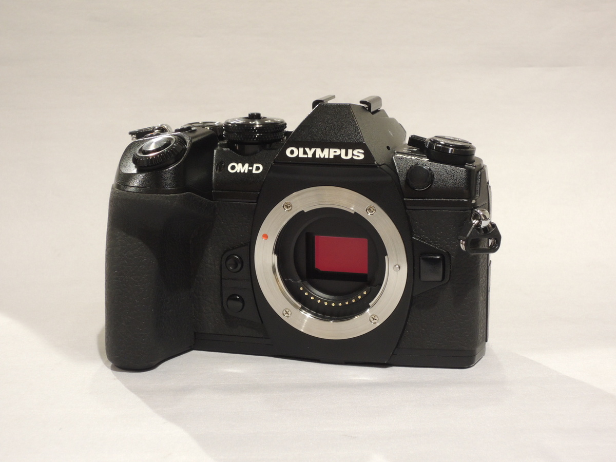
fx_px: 1246
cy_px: 231
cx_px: 308
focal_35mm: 70
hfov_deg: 27.8
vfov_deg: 21.0
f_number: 4.5
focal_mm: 12.5
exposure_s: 1/80
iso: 400
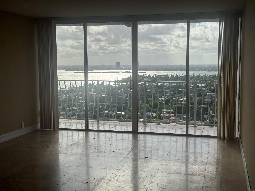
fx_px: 354
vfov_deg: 30.3
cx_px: 128
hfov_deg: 39.7
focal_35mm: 48
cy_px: 96
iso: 64
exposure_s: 1/4975
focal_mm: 6.76
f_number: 1.78
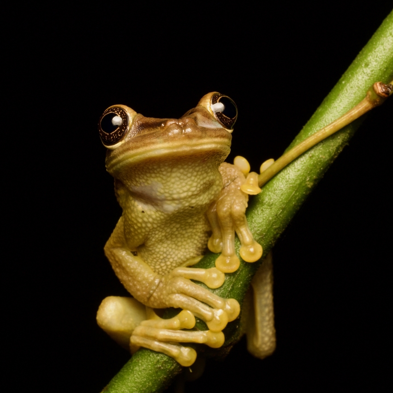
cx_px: 167
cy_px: 196
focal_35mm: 142
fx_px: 1824
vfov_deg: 12.3
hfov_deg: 12.3
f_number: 13
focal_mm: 60
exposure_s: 1/60
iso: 400
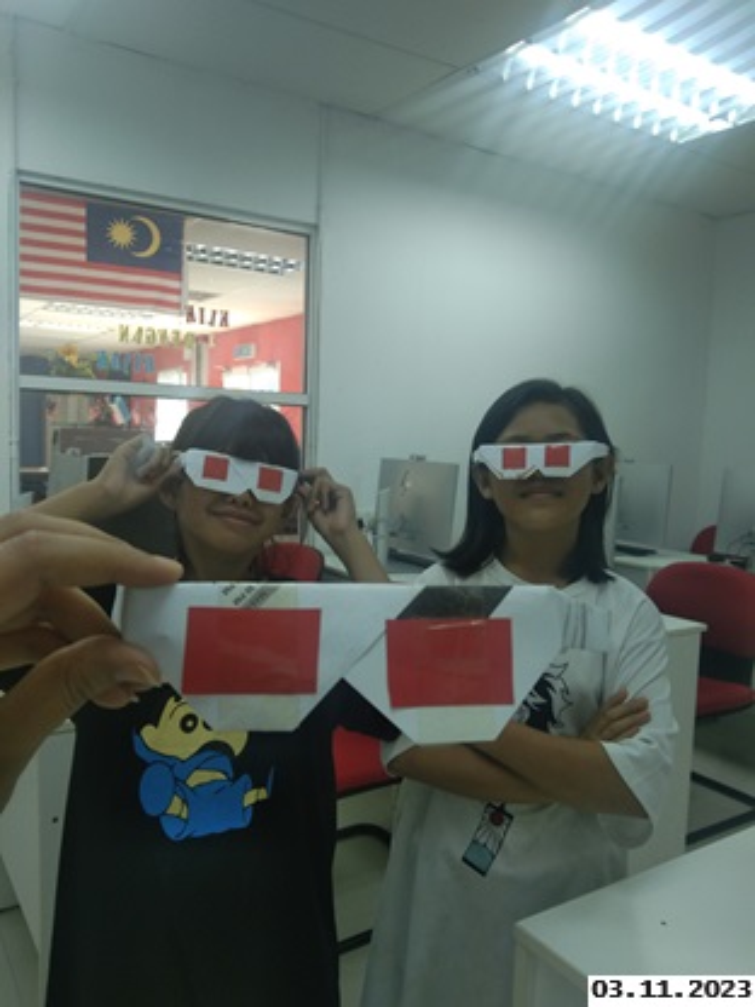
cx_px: 378
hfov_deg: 46.8
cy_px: 504
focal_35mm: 30
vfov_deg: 60.0
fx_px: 872
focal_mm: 3.65
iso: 115
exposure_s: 1/50
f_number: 2.2
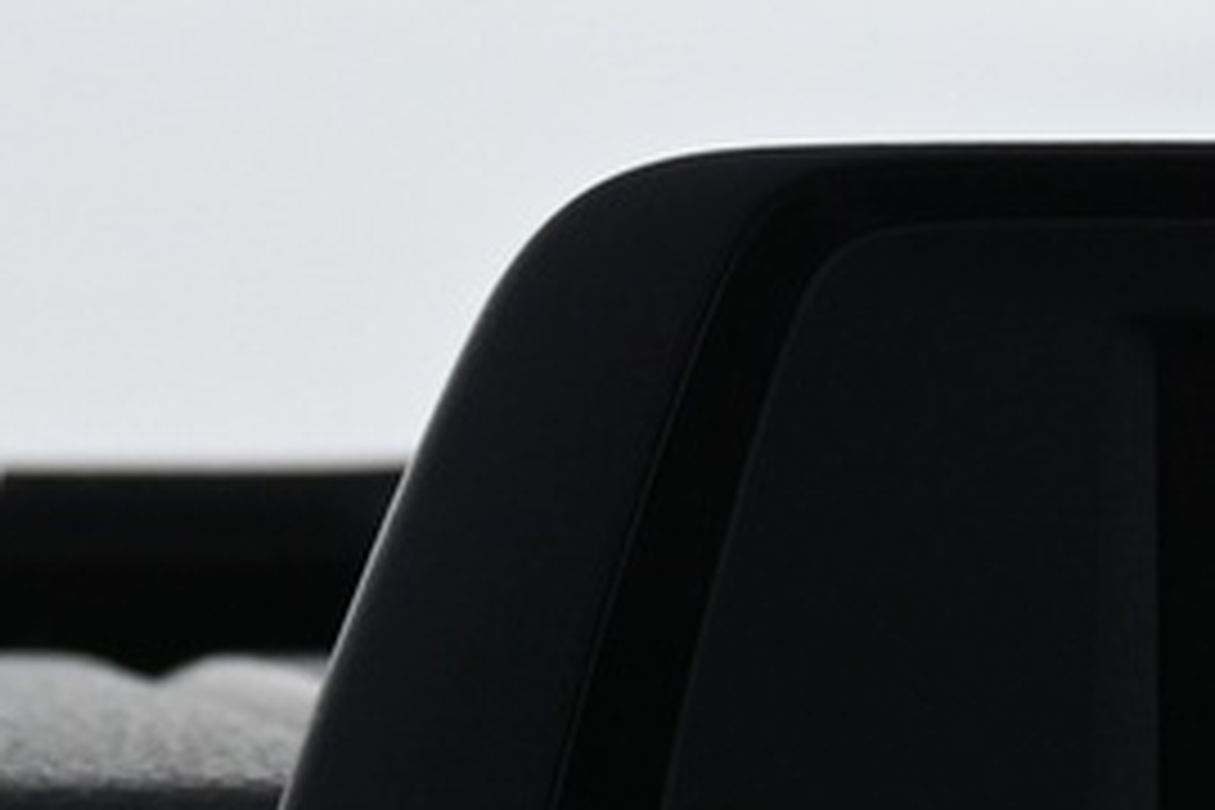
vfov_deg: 6.6
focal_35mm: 207
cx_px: 2614
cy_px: 873
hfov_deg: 9.2
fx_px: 6986
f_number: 4.2
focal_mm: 23
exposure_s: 1/40
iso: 560
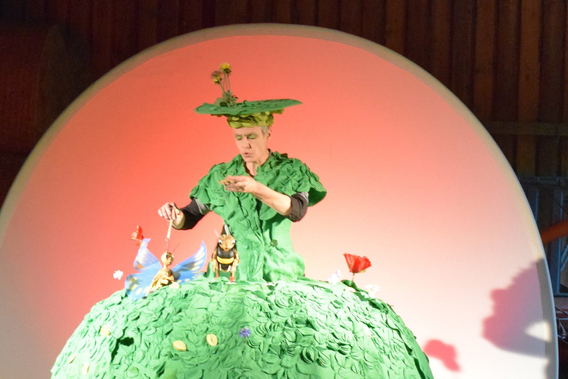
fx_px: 2397
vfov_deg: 9.0
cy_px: 208
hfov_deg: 13.5
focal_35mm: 152
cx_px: 311
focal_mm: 55
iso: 5600
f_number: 5.6
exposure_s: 1/60
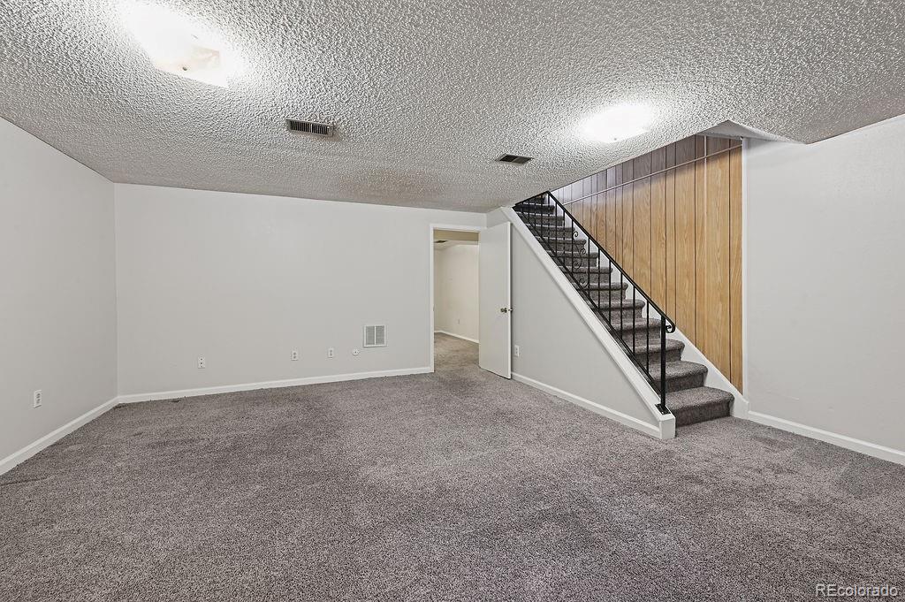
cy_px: 301
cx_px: 452
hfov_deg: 104.3
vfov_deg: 81.1
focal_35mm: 14
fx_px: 352
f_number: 10
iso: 400
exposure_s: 1/1.25
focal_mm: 14
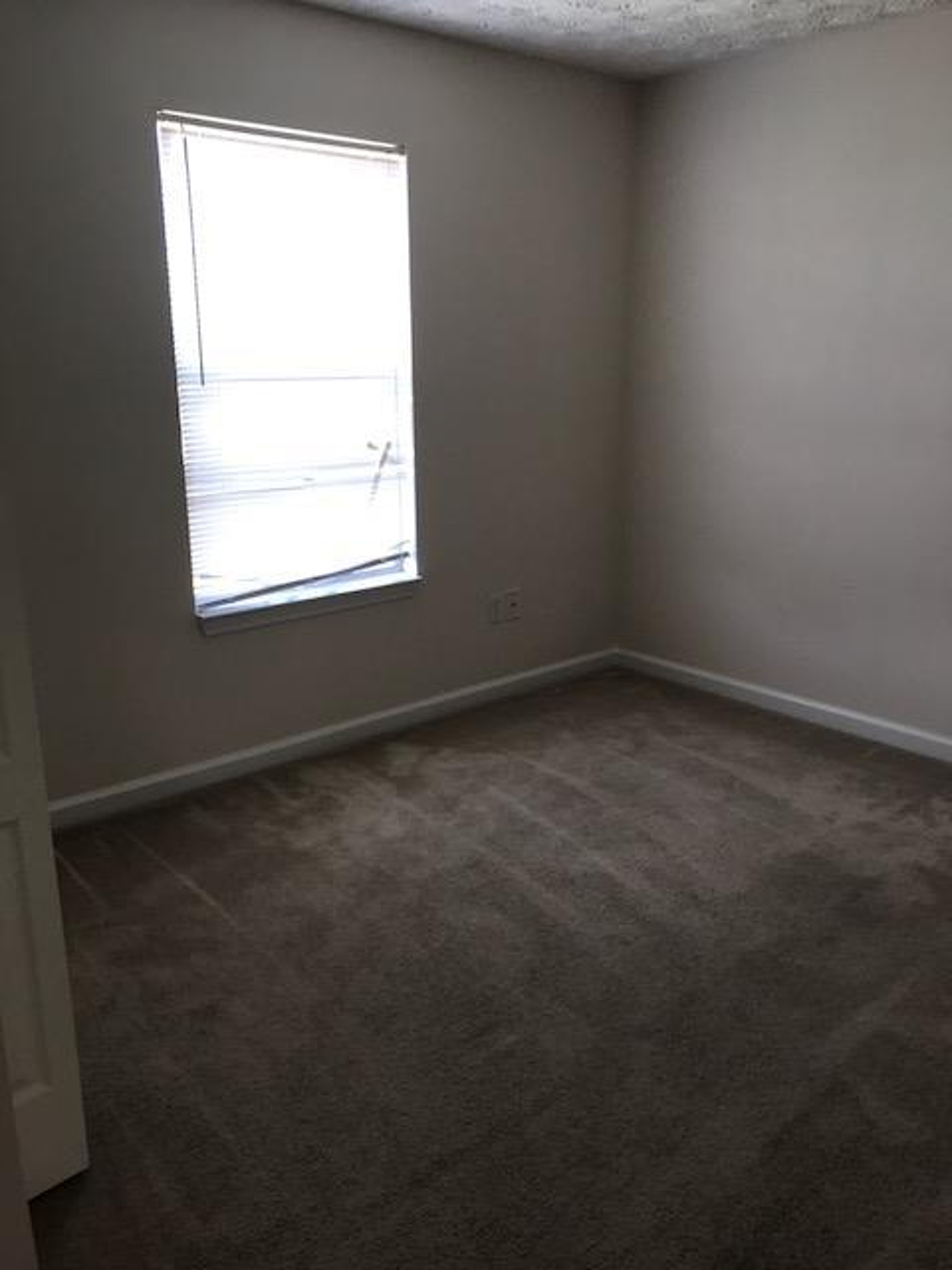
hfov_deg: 49.7
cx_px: 476
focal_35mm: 28
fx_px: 1027
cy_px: 635
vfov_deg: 63.4
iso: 25
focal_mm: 3.99
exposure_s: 1/60
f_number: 1.8
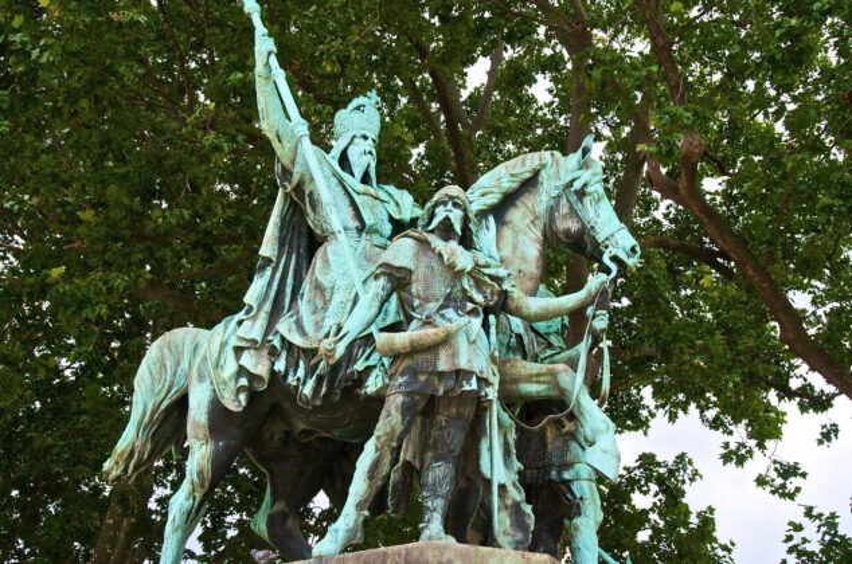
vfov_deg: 21.5
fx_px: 1488
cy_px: 282
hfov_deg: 32.0
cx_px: 426
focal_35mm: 63
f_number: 9
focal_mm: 42
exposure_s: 1/320
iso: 1000
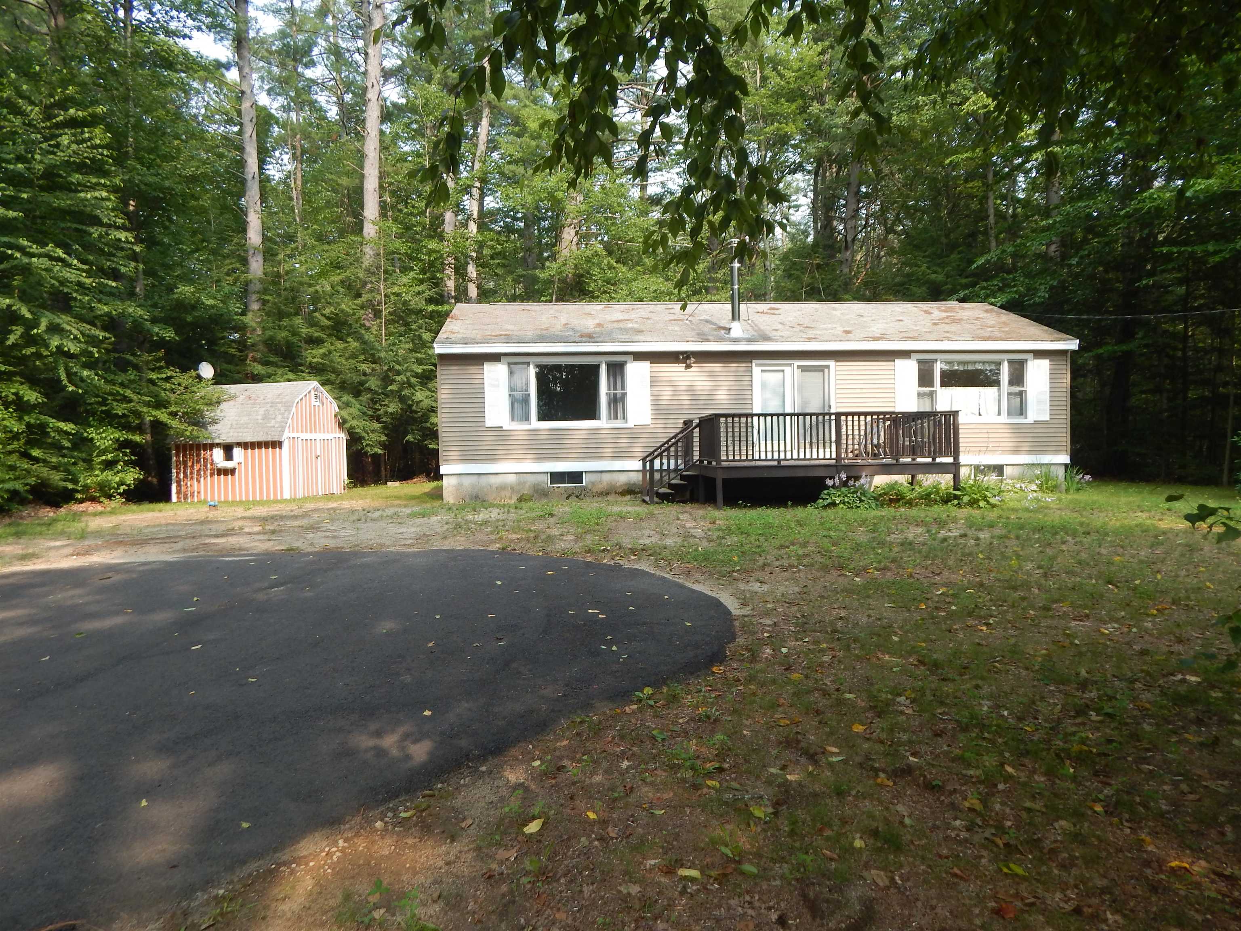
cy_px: 466
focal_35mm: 22
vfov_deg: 61.1
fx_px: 789
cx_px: 620
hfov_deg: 76.4
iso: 125
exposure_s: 1/400
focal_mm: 4
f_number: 3
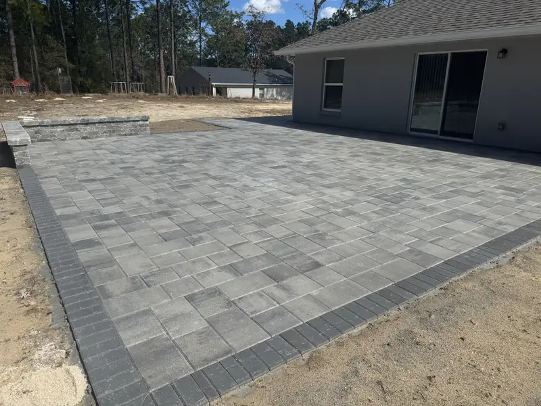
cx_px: 270
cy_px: 203
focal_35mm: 24
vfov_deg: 56.8
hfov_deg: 71.6
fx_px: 375
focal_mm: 6.76
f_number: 1.78
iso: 80
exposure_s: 1/7092
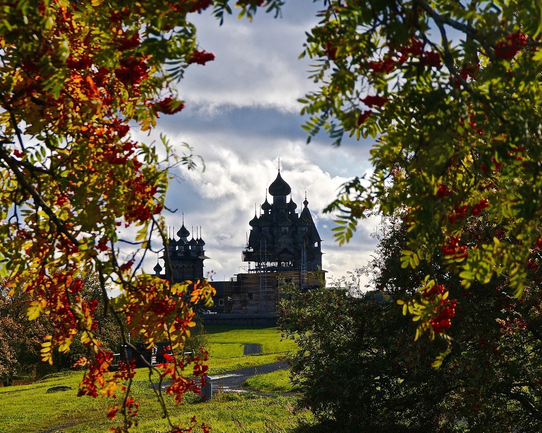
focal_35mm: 153
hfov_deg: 12.6
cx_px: 276
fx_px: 2454
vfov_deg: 10.1
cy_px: 216
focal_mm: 90
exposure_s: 1/160
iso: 100
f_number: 9
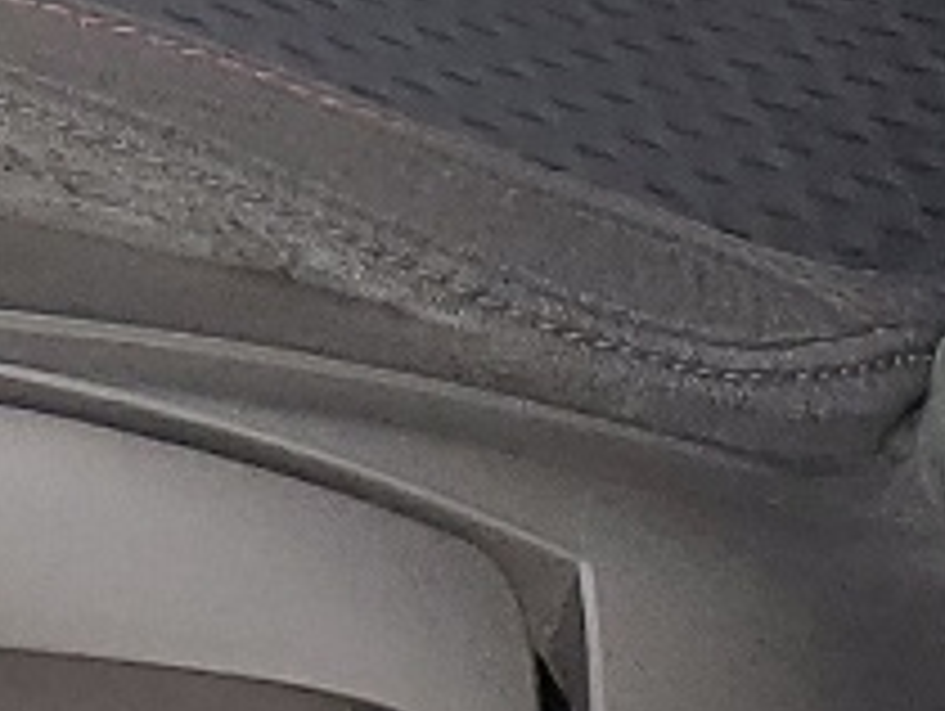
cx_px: -1516
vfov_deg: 6.6
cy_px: -1678
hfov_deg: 8.8
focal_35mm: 198
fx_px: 5411
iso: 50
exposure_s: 1/435
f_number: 1.5
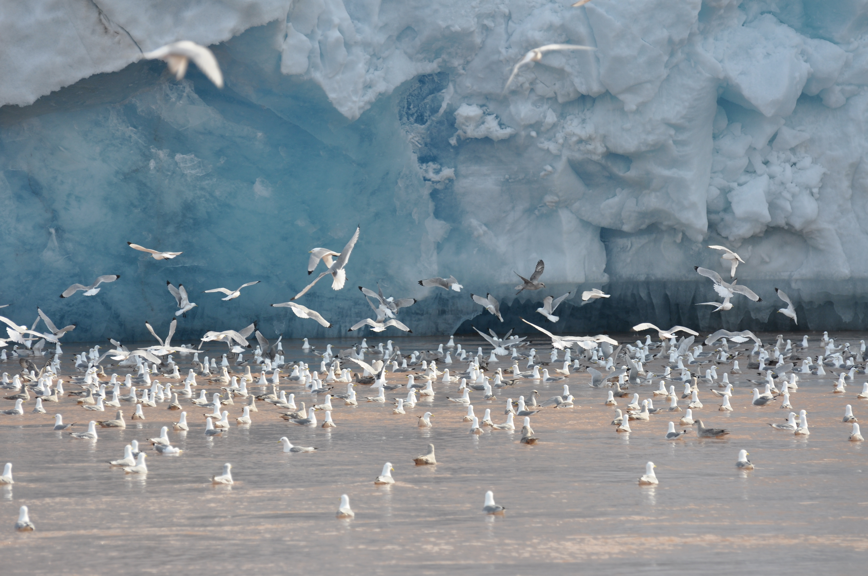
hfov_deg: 7.4
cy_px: 288
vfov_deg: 4.9
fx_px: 6683
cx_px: 434
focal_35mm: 278
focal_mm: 185
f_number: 5
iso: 200
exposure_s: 1/800
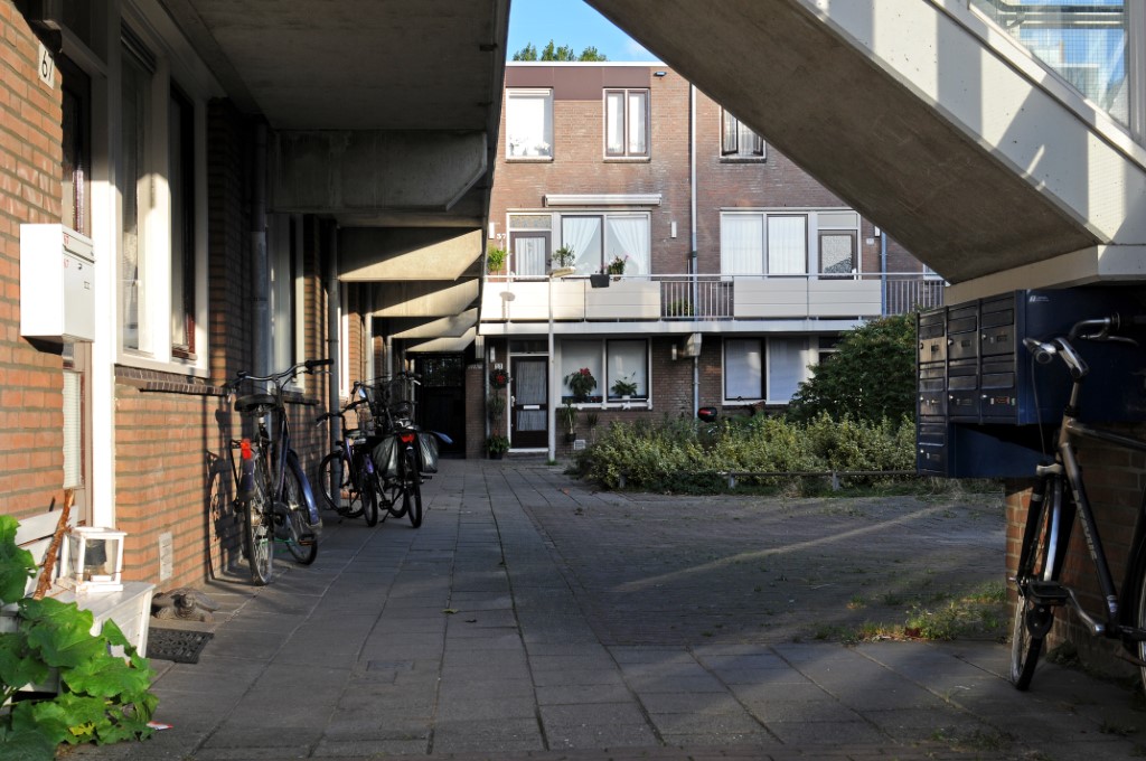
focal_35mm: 44
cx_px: 573
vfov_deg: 30.8
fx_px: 1383
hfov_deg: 45.0
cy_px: 380
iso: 200
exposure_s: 1/320
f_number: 5.6
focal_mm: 29
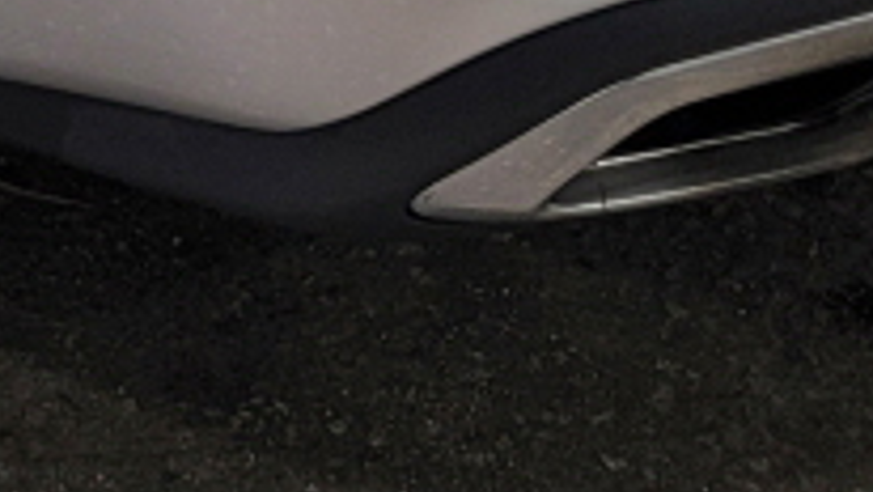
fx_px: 3682
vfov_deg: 6.6
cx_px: -335
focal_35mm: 159
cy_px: -1213
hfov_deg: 13.0
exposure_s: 1/120
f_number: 1.8
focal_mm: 7
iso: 32
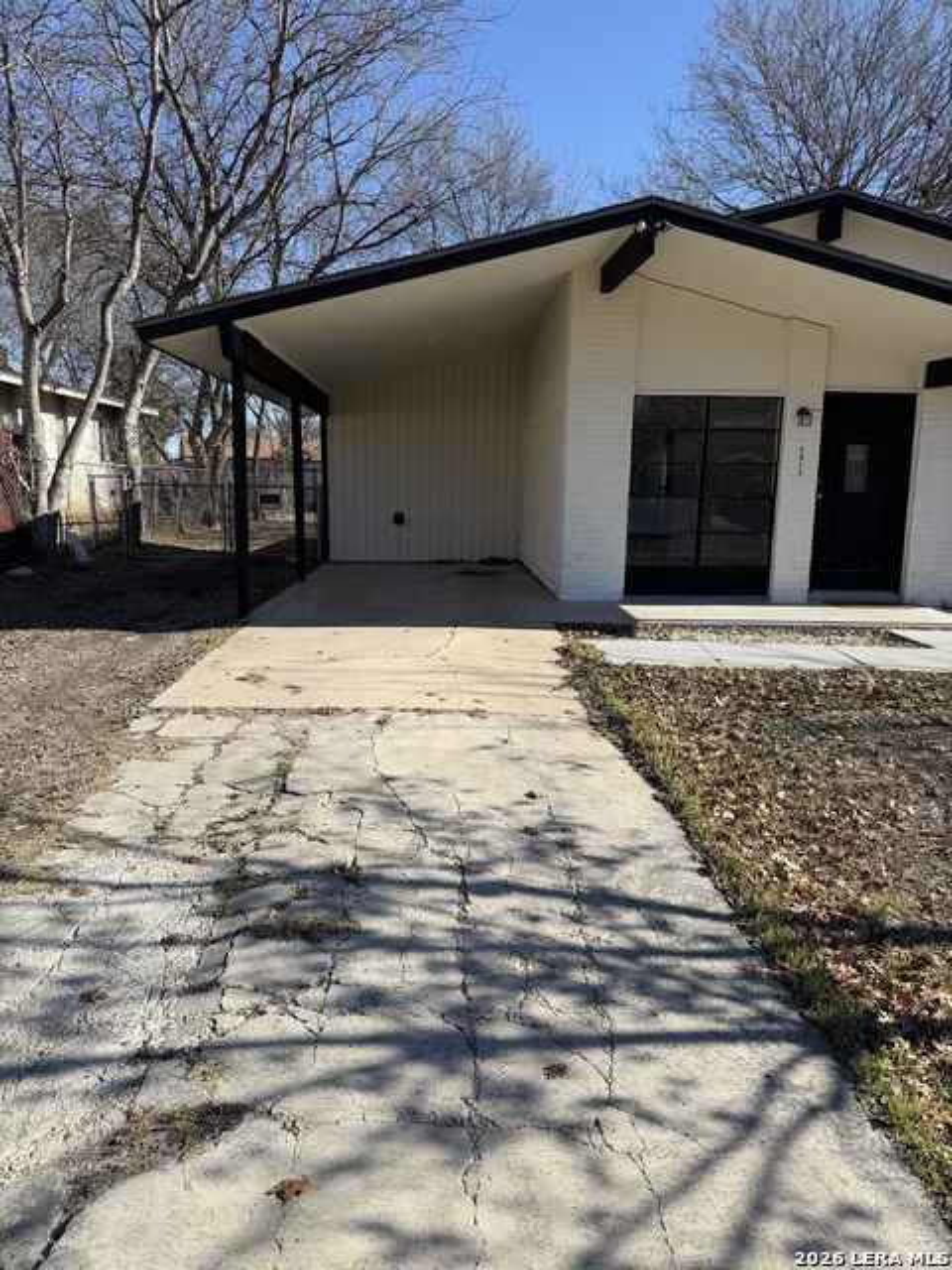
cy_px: 635
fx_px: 880
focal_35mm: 24
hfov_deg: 56.8
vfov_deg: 71.6
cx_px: 476
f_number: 1.78
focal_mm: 6.76
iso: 80
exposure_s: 1/3953
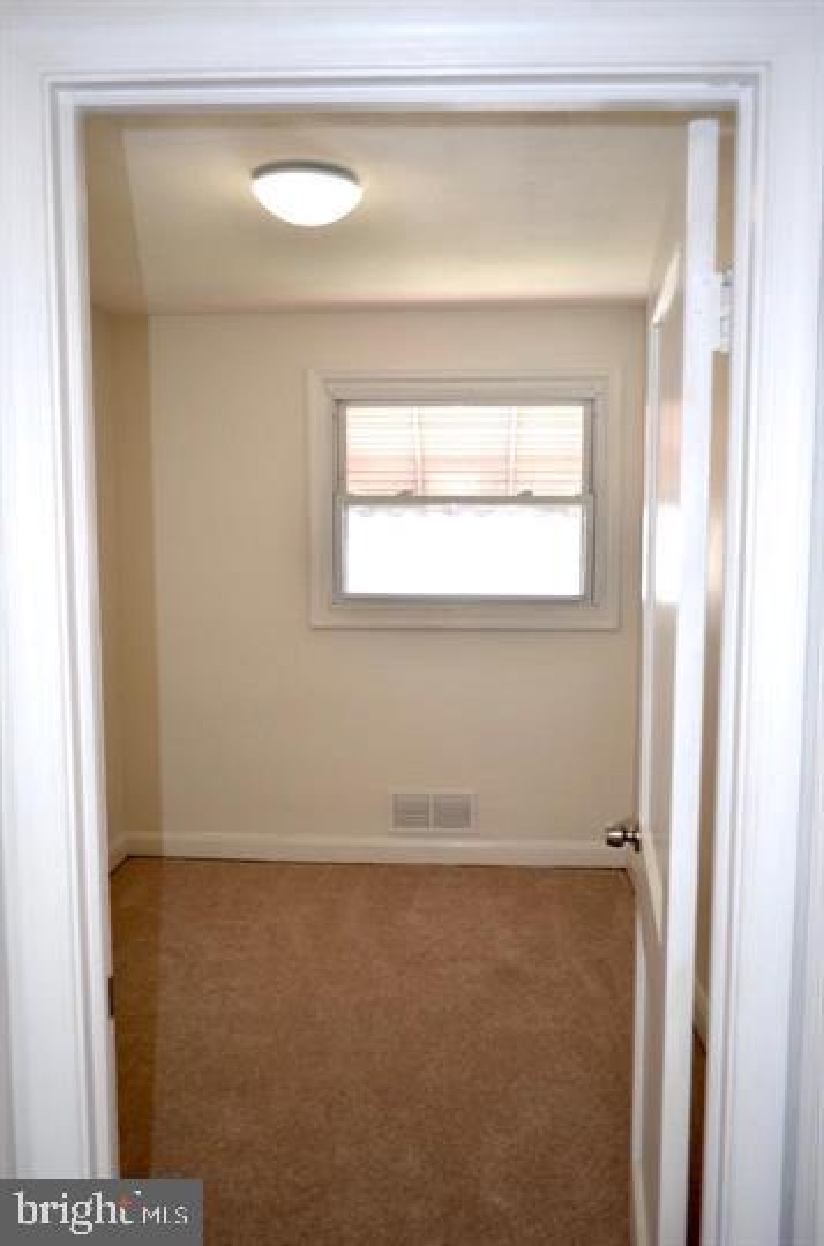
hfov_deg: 47.7
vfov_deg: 67.5
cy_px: 623
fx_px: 932
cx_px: 412
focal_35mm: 27
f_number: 3.5
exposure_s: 1/125
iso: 220
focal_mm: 18
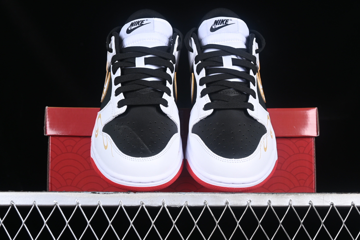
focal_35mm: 75
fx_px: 750
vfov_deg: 18.2
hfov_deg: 27.0
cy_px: 120
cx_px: 180
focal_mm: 50
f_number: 7.1
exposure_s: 1/80
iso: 160
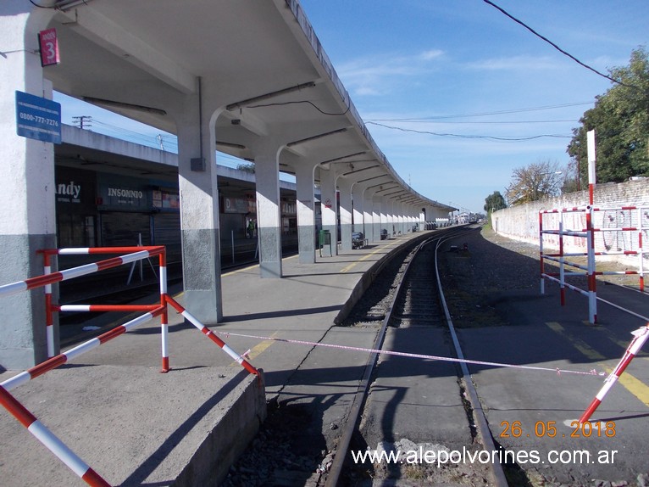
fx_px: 525
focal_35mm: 28
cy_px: 244
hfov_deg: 63.5
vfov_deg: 49.7
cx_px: 324
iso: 80
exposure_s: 1/320
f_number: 5.4
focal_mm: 4
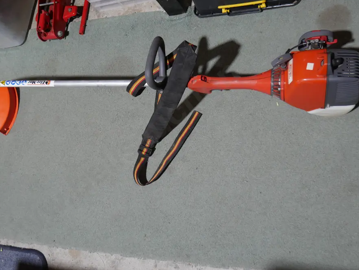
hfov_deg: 42.9
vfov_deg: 32.9
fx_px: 457
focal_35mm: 44
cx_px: 163
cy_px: 125
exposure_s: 1/60
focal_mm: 19
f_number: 4.1
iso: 500
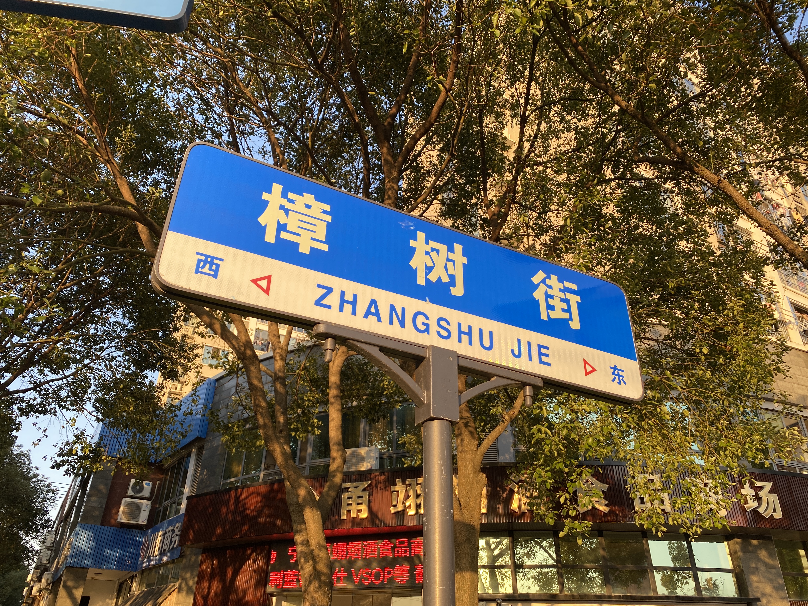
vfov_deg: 53.1
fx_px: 607
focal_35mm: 26
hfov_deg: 67.3
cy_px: 303
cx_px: 404
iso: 32
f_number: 1.8
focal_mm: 4.25
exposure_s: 1/363
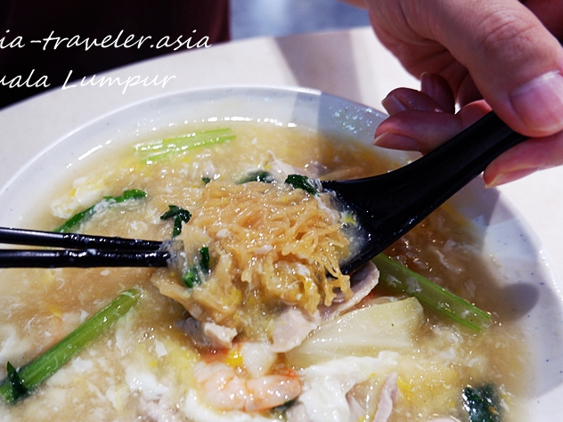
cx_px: 231
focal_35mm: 28
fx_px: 455
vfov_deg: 49.6
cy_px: 235
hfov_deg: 63.0
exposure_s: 1/25
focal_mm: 15
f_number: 3.5
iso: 800
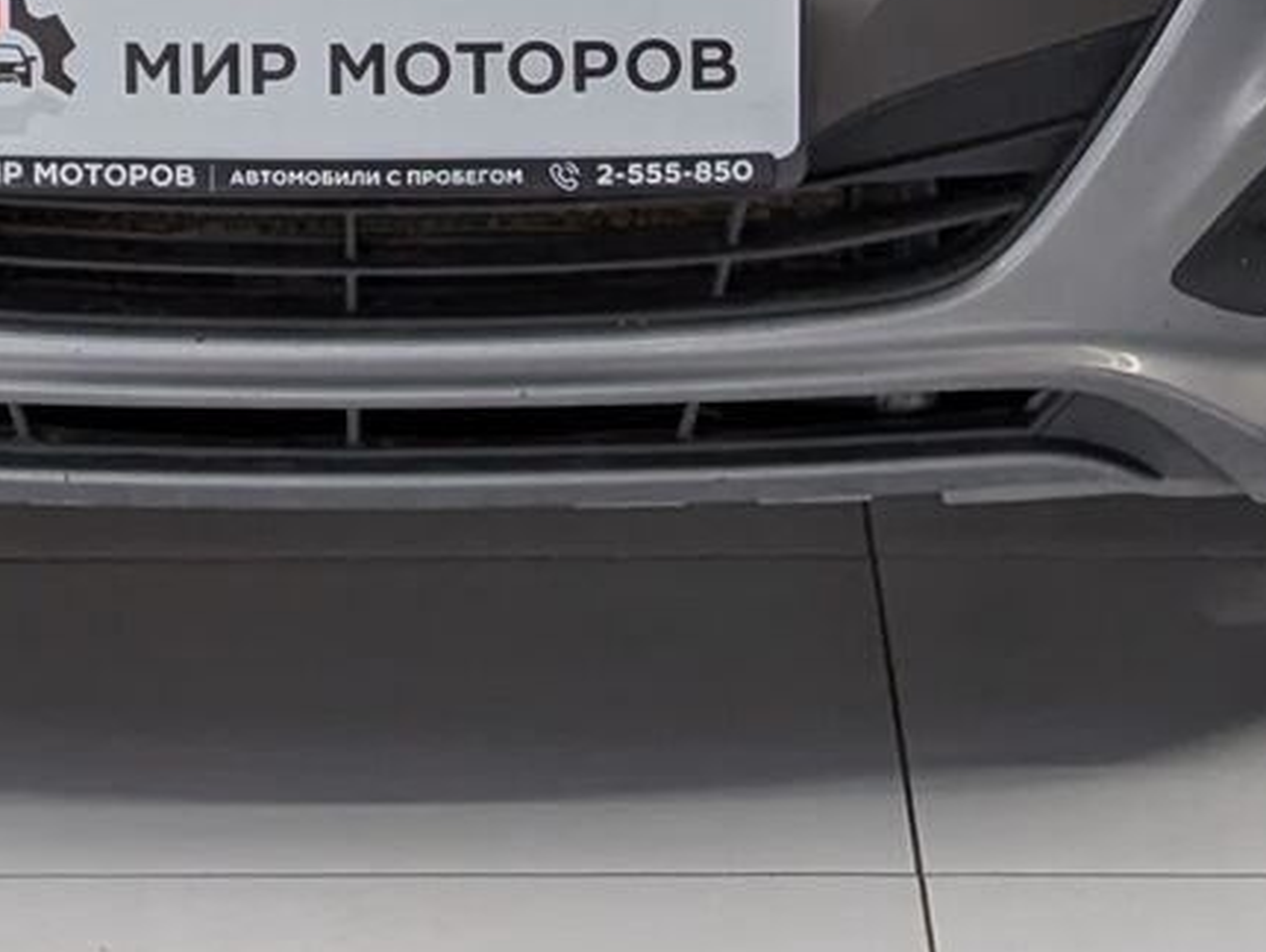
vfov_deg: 6.7
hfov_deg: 9.2
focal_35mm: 214
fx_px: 7833
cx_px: 370
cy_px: -931
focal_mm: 6.81
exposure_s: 1/268
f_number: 1.85
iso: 88
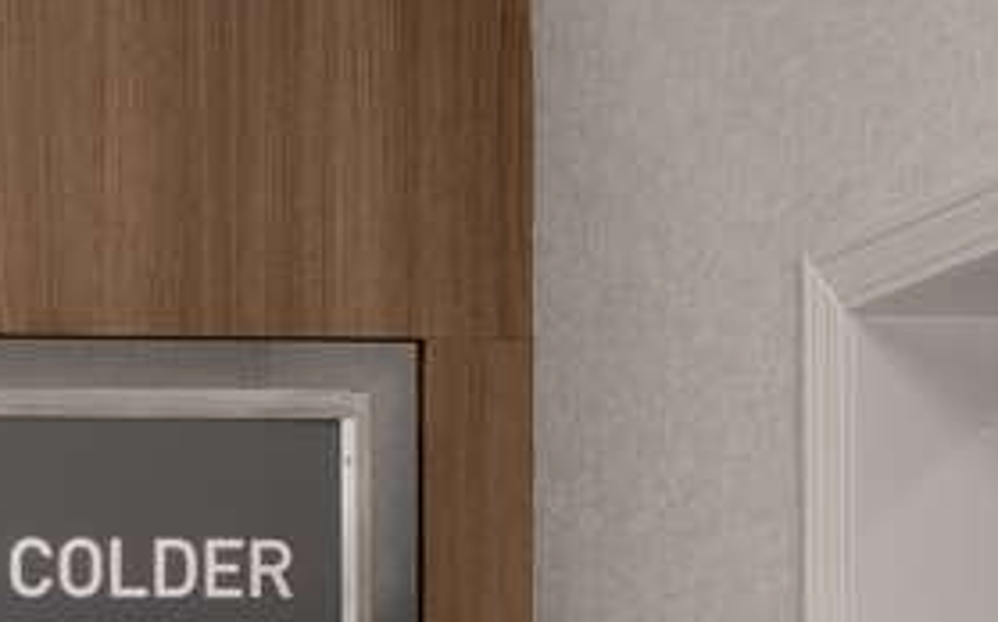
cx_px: -1002
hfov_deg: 10.1
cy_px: 1351
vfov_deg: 6.6
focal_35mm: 192
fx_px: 5219
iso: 250
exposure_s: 1/250
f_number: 11
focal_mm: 35
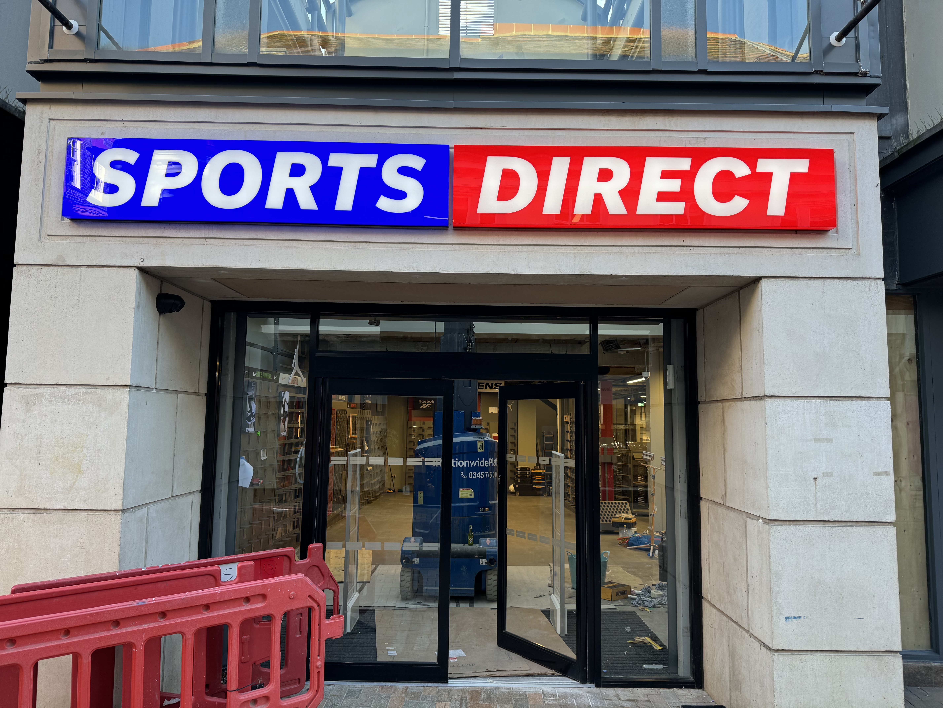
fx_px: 654
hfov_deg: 71.6
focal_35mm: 24
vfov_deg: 56.8
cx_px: 472
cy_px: 354
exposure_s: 1/147
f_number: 1.78
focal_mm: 6.76
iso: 64
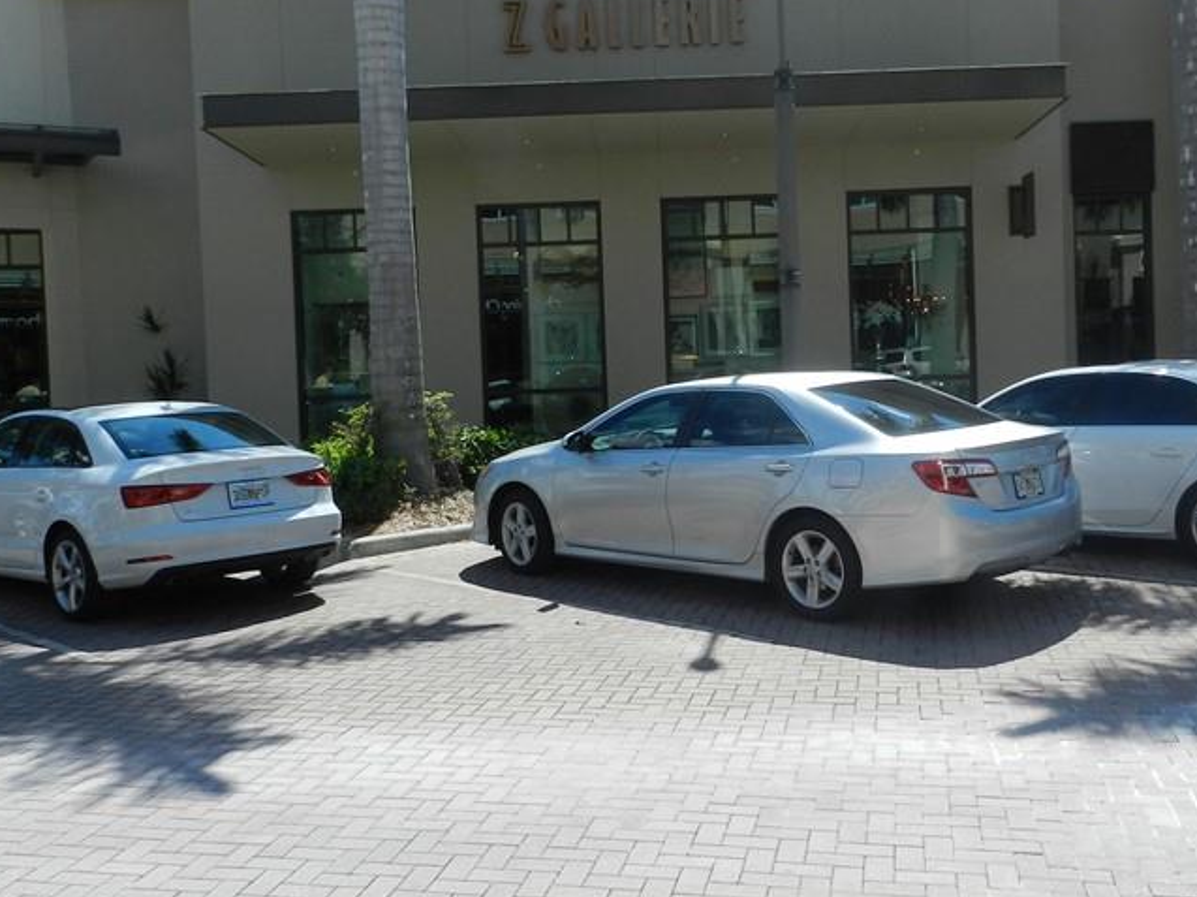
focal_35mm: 37
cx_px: 669
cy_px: 404
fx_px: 1279
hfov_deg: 50.1
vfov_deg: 38.6
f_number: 4
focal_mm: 4
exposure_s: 1/800
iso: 160
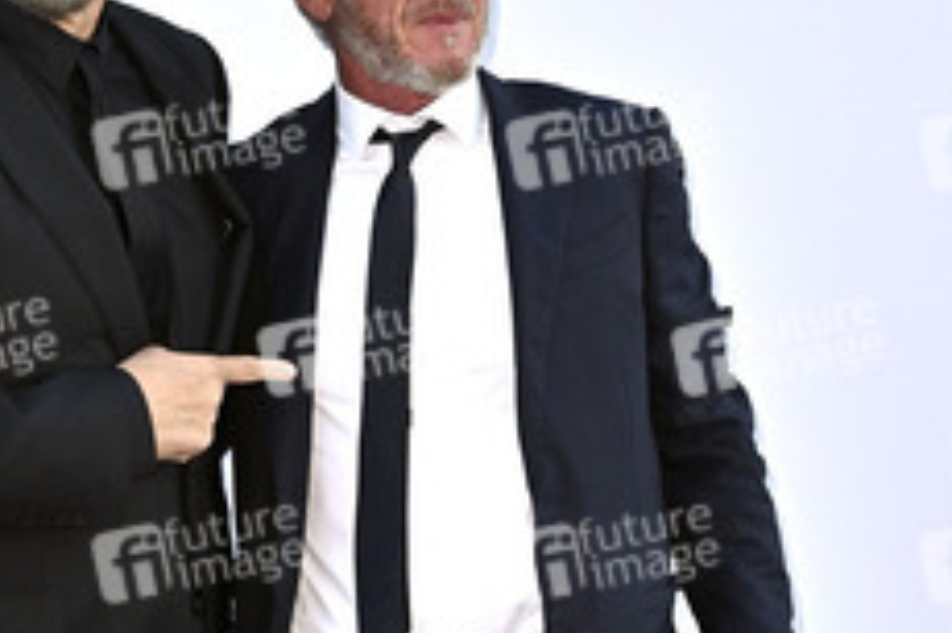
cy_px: 244
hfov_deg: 18.8
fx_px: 2854
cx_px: 255
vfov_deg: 12.7
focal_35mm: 108
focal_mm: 55
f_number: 5
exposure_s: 1/320
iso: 800
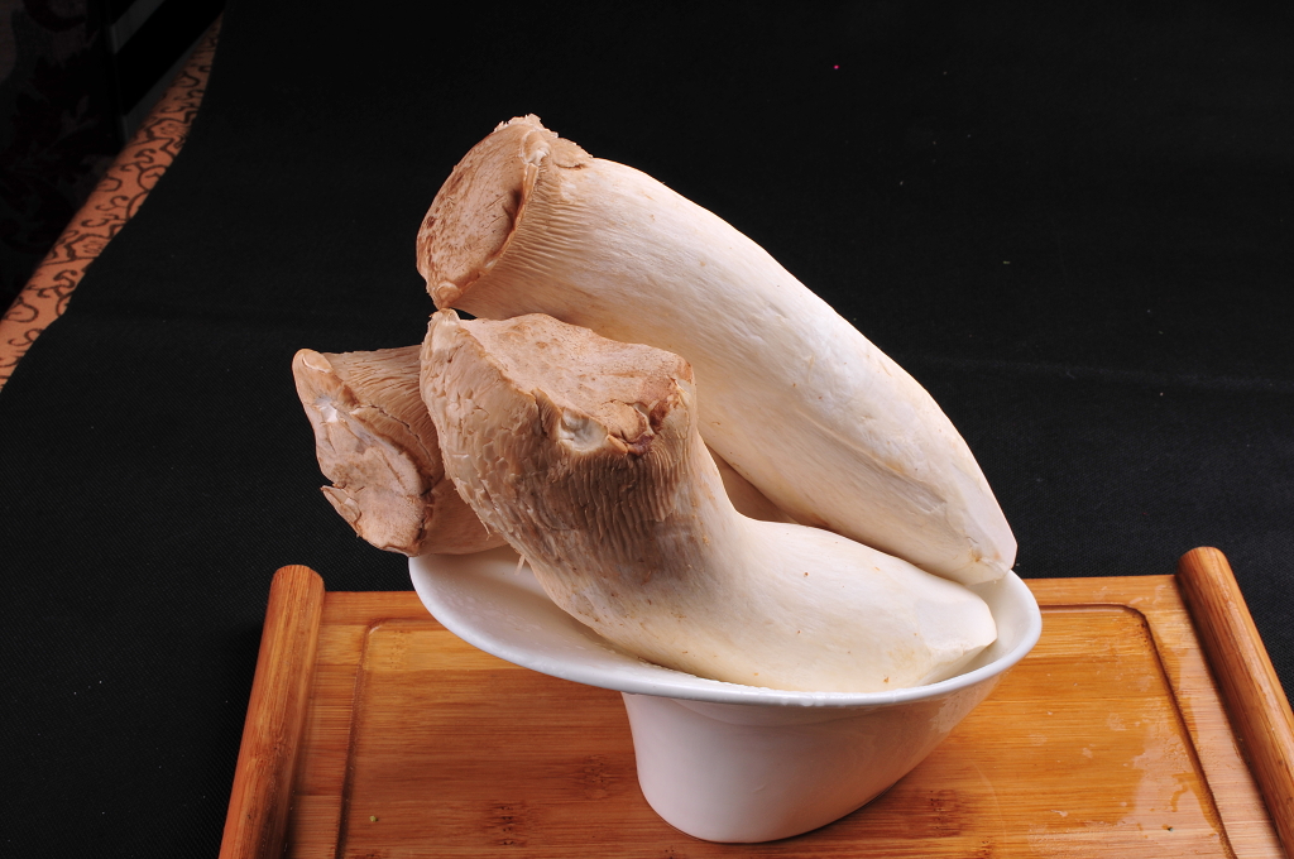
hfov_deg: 37.9
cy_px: 430
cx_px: 647
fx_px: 1885
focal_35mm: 52
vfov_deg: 25.7
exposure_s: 1/125
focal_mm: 35
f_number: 16
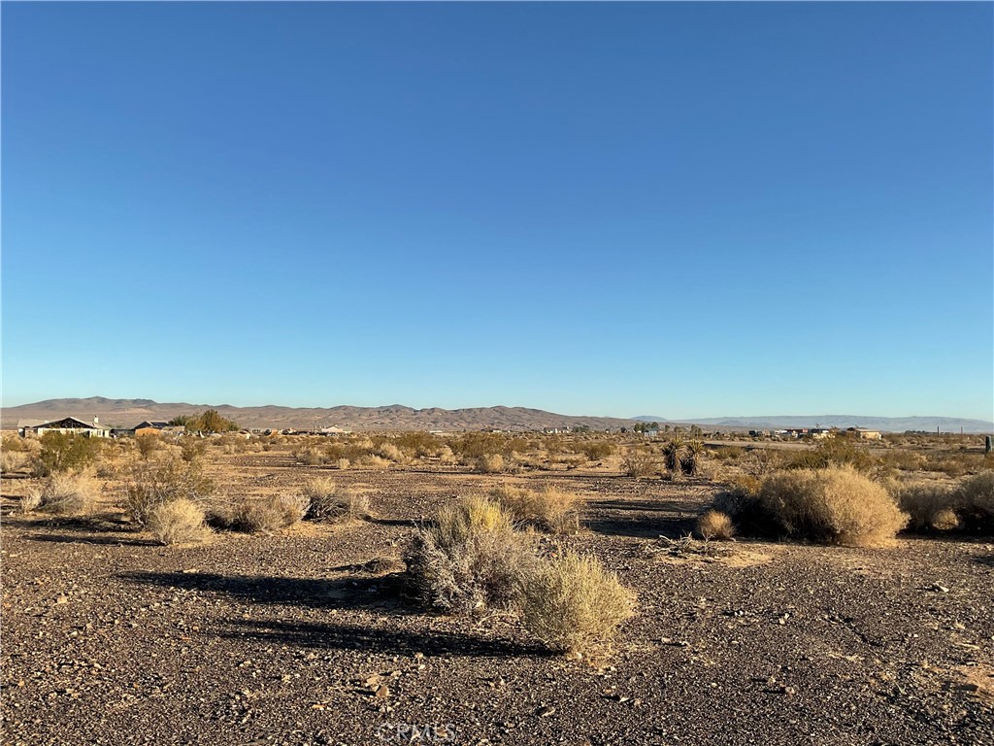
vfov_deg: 48.2
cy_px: 373
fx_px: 833
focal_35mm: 29
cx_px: 497
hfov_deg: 61.7
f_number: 1.8
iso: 16
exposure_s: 1/1730
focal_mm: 3
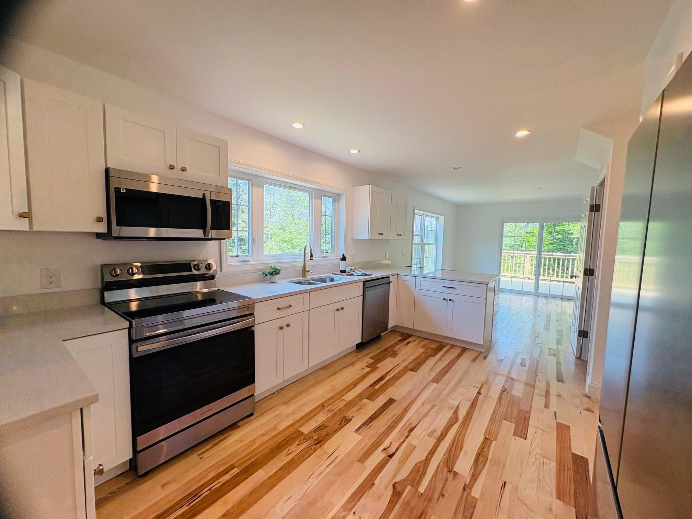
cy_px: 260
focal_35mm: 14
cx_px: 346
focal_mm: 2.22
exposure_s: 1/147
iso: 64
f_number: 2.2
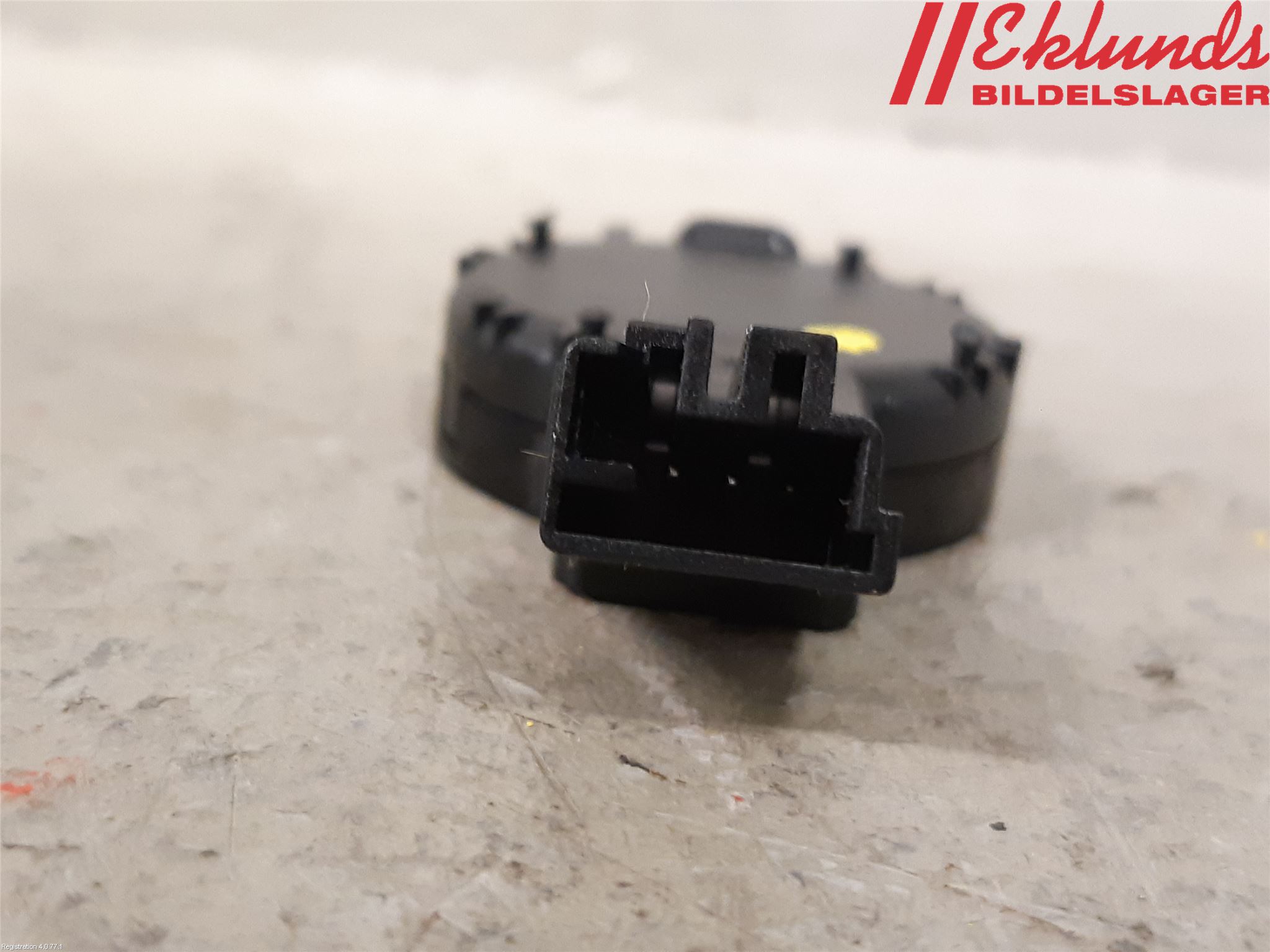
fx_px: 954
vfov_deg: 53.1
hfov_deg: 67.3
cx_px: 635
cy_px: 476
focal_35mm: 26
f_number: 1.7
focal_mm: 3.93
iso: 250
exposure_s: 1/25
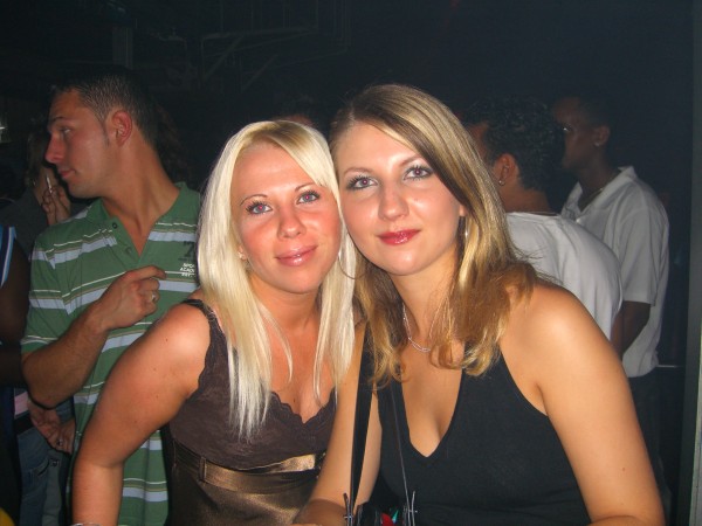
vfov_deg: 37.7
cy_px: 263
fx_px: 771
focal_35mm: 38
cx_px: 351
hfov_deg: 49.0
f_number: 2.8
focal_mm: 7.9
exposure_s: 1/60
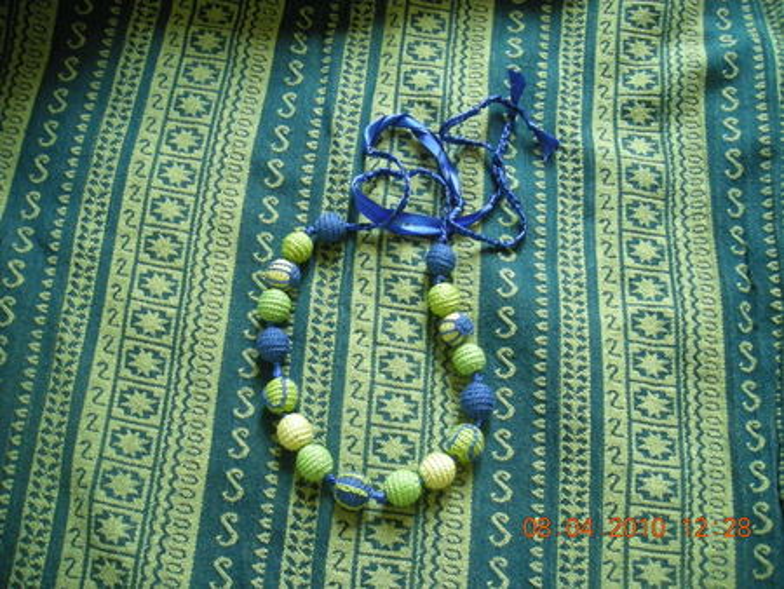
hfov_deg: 52.6
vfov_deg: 40.7
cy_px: 294
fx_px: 793
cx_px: 392
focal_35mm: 35
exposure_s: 1/23
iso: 400
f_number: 2.8
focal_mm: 5.7
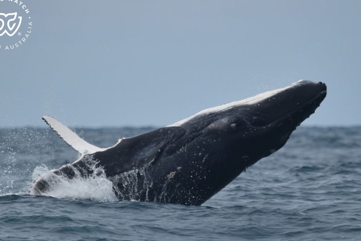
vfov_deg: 2.6
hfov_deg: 3.8
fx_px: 5373
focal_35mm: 536
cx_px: 171
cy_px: 123
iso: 800
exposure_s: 1/8000
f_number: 6.3
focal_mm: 500
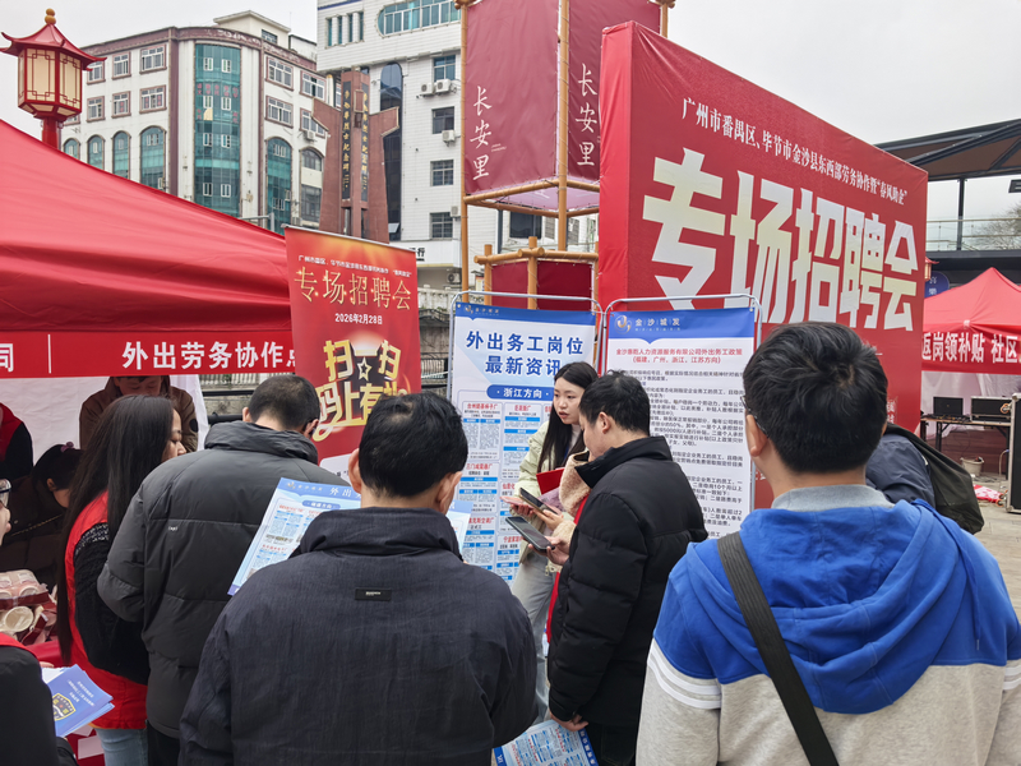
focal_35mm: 27
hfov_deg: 65.3
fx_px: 796
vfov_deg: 51.4
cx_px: 510
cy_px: 383
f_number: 2
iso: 250
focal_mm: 6.98
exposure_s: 1/2481
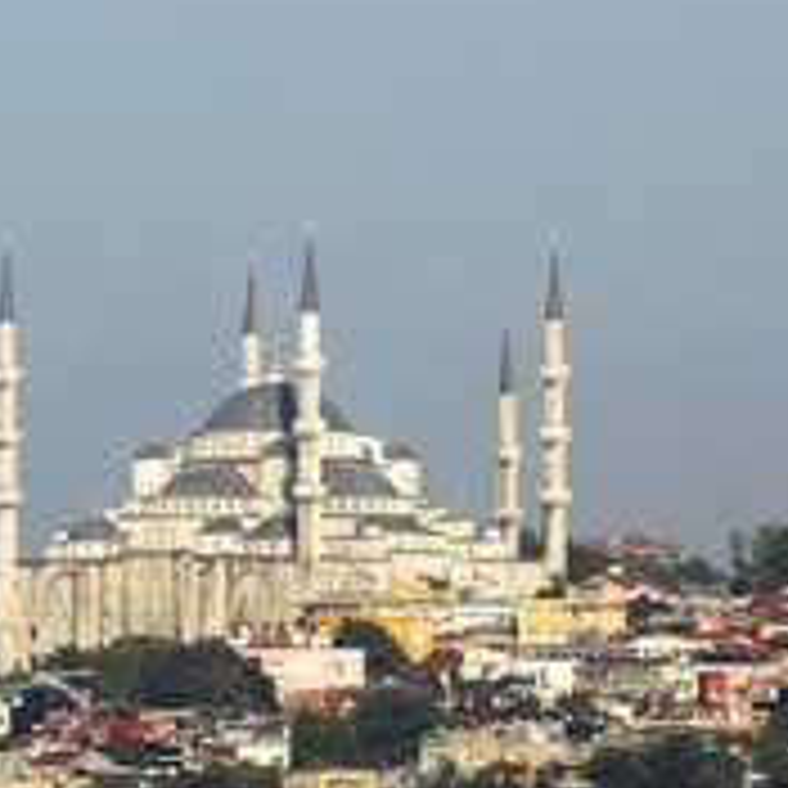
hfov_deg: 3.2
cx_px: 259
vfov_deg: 3.2
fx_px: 14191
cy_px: 527
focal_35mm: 551
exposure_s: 1/800
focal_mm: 180
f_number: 7.1
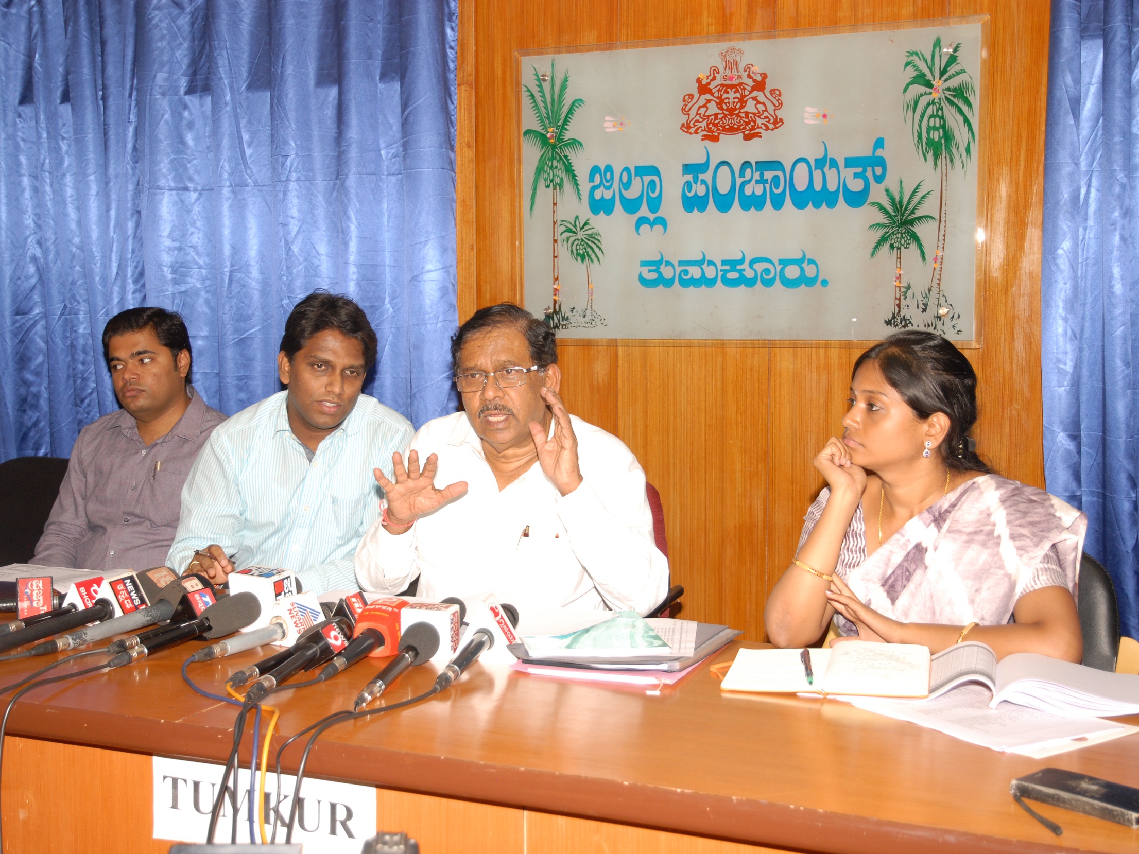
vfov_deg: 31.5
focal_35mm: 46
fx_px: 1514
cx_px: 563
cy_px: 430
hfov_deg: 41.2
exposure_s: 1/200
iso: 320
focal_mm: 28
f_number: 4.2
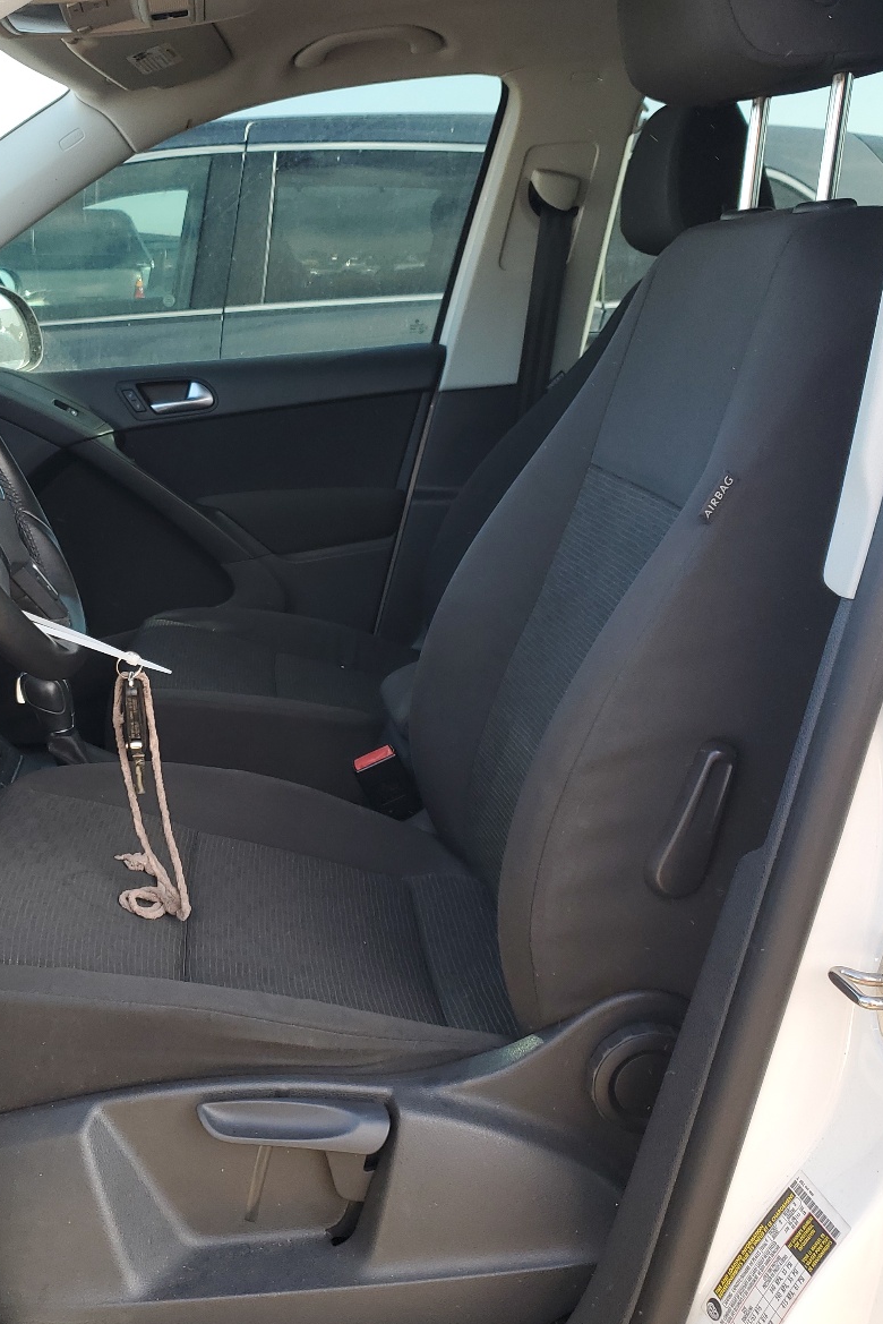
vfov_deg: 51.9
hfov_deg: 34.9
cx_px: 182
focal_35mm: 37
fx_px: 1360
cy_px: 660
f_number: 1.5
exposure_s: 1/204
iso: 50
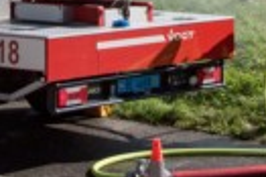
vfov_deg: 6.5
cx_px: 156
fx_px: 1520
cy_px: -177
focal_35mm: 206
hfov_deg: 10.0
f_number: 16
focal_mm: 50
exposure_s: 1/1600
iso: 1600
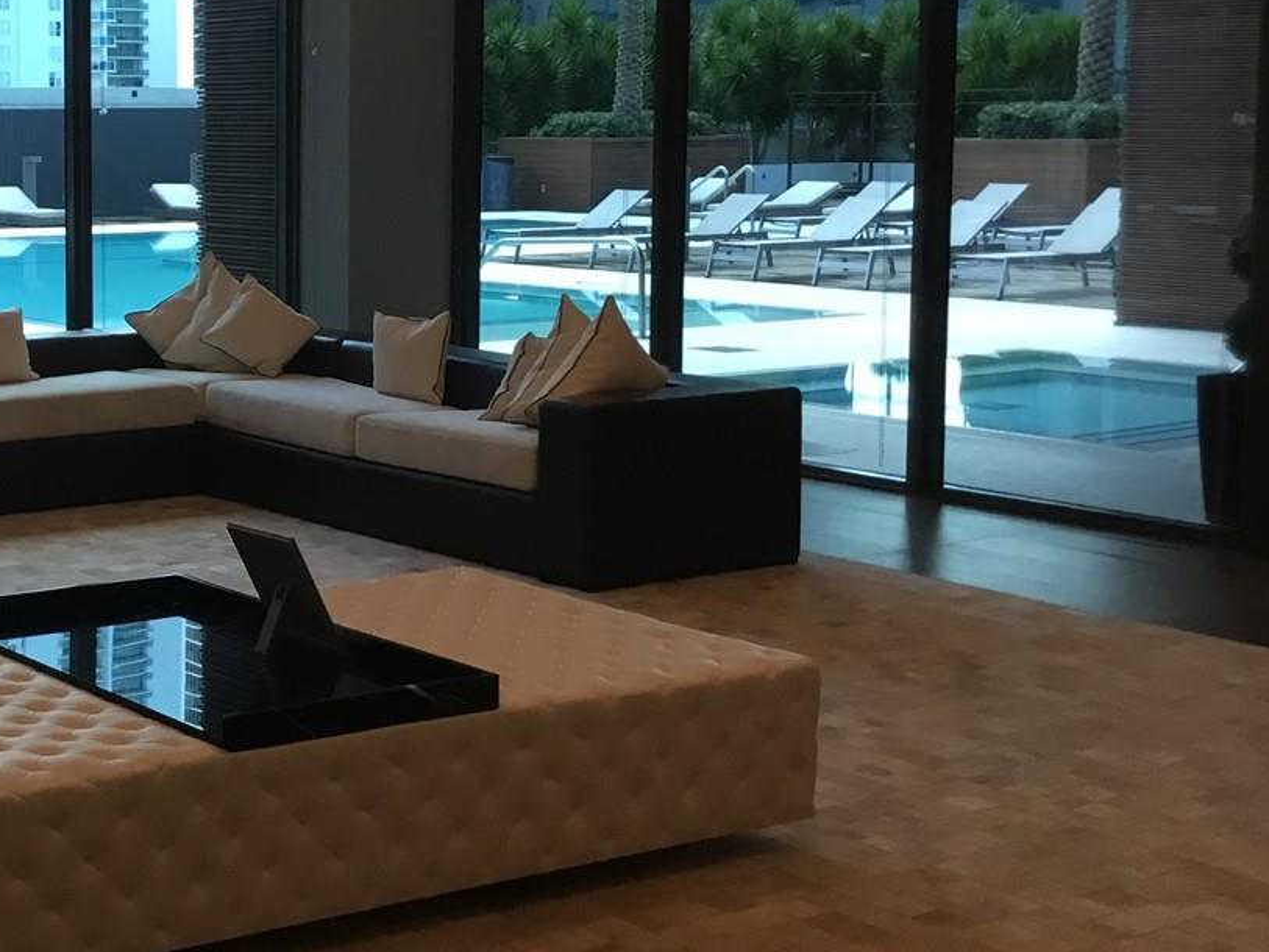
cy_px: 328
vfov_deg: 23.9
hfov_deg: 30.0
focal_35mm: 61
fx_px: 2237
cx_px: 75
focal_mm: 3.3
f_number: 2.4
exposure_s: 1/30
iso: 25
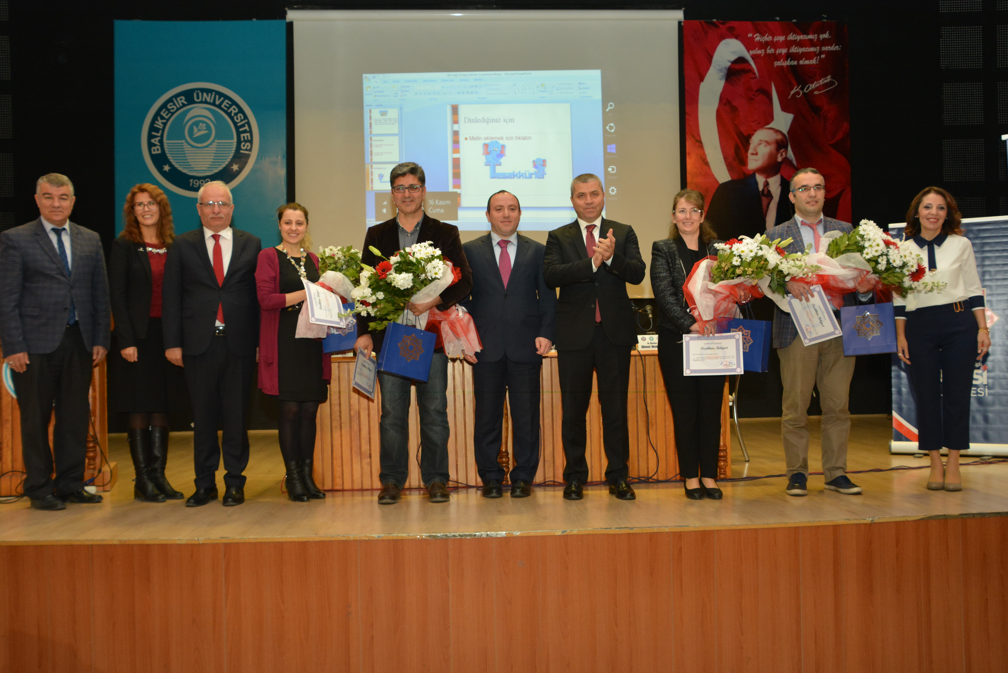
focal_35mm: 33
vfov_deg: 40.0
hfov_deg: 57.2
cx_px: 504
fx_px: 924
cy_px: 336
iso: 1000
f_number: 5
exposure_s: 1/125
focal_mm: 22
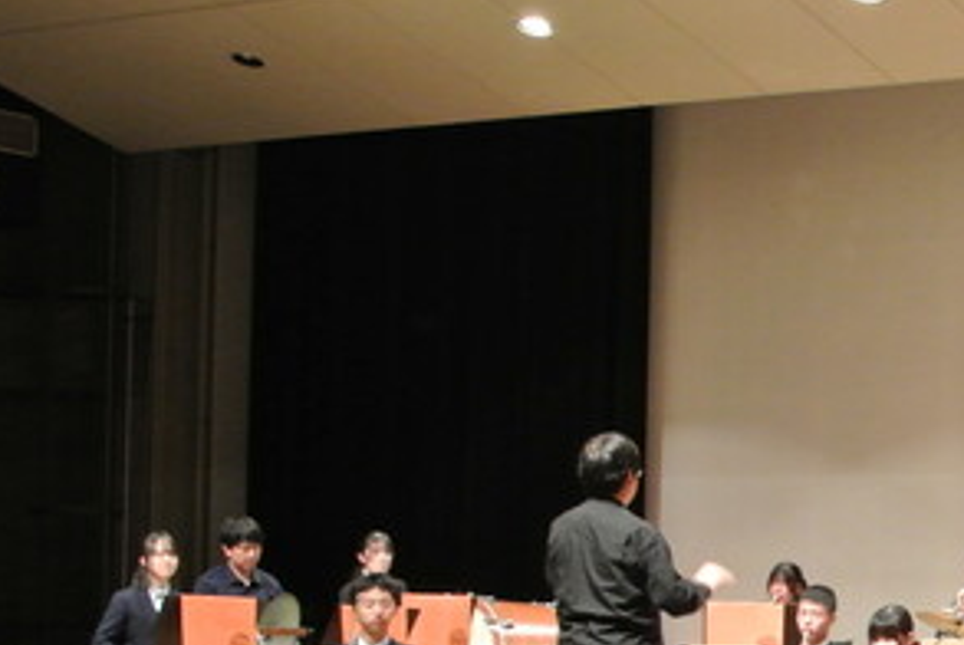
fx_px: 3163
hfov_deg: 16.8
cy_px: 666
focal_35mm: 118
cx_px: 1033
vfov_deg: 11.5
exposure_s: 1/15
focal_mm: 20
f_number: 8
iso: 1600
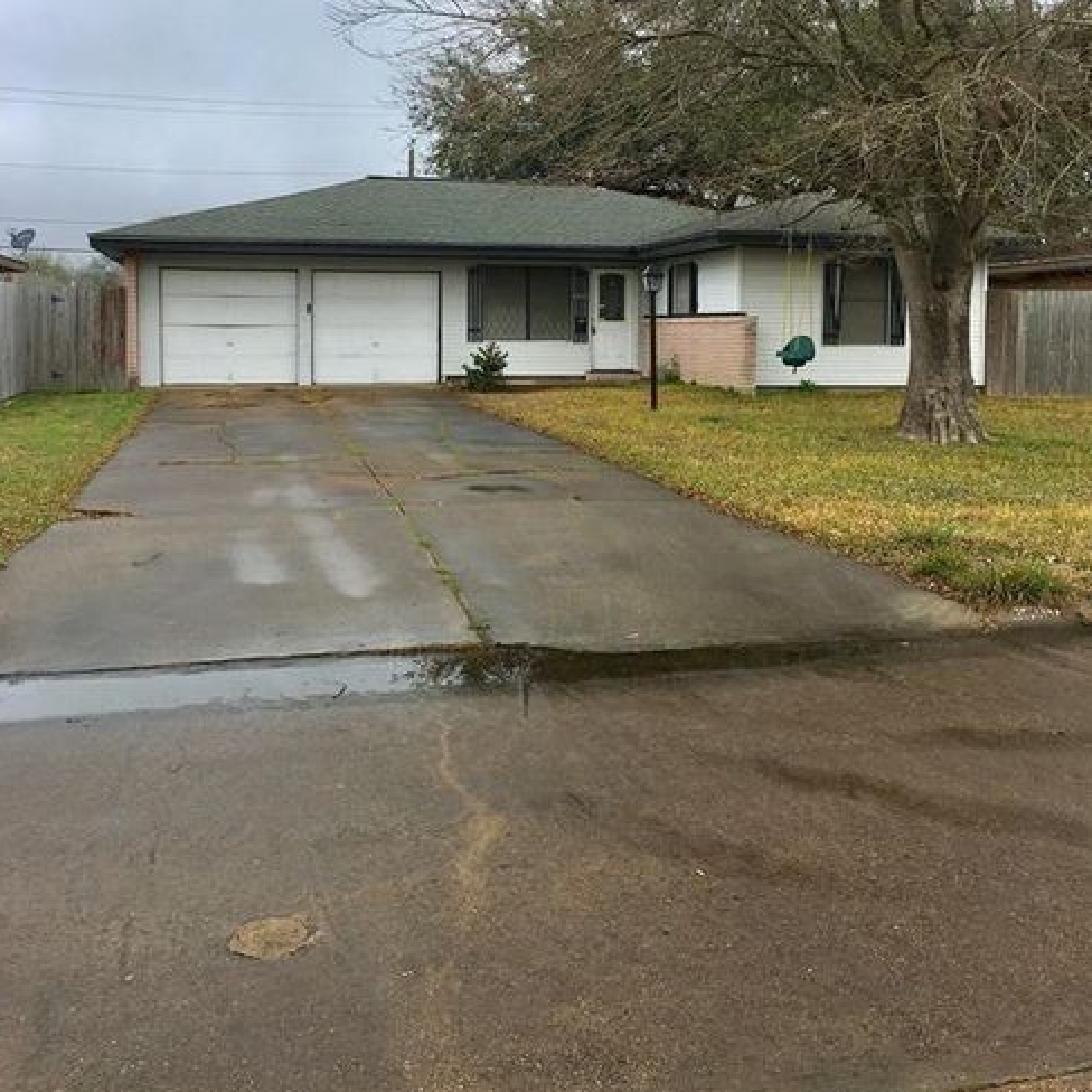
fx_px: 1249
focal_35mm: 35
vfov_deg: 46.8
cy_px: 404
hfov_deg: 47.2
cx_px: 535
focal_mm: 4.15
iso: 25
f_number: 2.2
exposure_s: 1/801
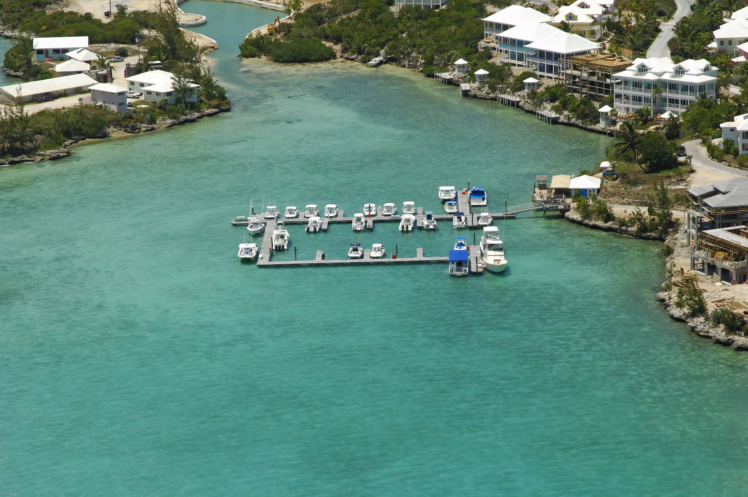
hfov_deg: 16.1
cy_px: 248
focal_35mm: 128
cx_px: 374
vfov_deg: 10.7
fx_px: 2646
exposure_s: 1/1000
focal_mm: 85
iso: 400
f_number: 10
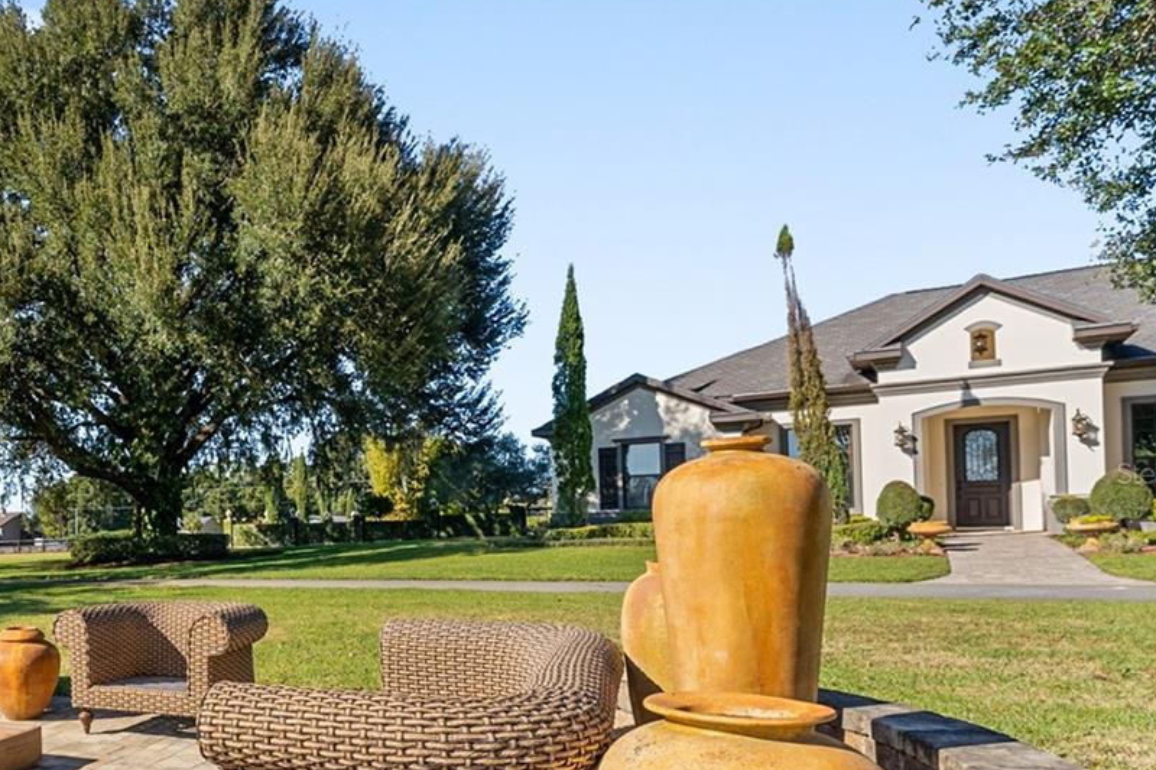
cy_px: 472
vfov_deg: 46.1
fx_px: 899
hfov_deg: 55.6
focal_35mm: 28
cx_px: 90
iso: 500
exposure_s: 1/1000
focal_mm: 14
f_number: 7.1
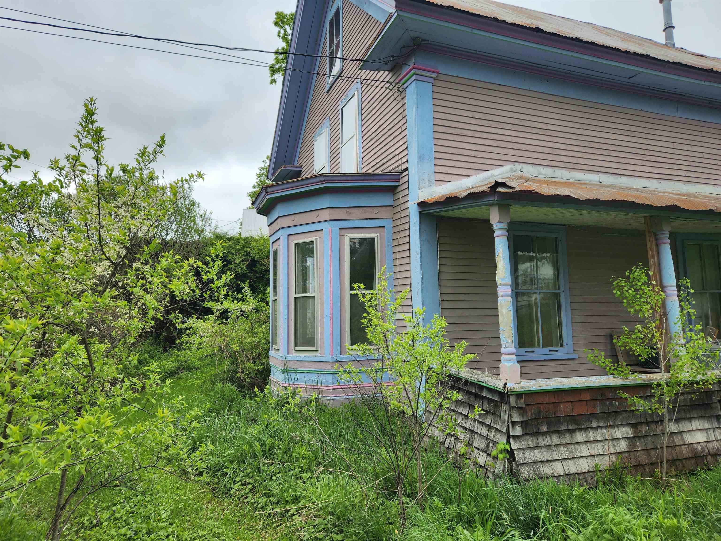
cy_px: 270
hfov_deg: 73.9
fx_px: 479
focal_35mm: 23
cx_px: 360
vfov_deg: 58.9
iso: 20
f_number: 1.8
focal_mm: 5.4
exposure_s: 1/748
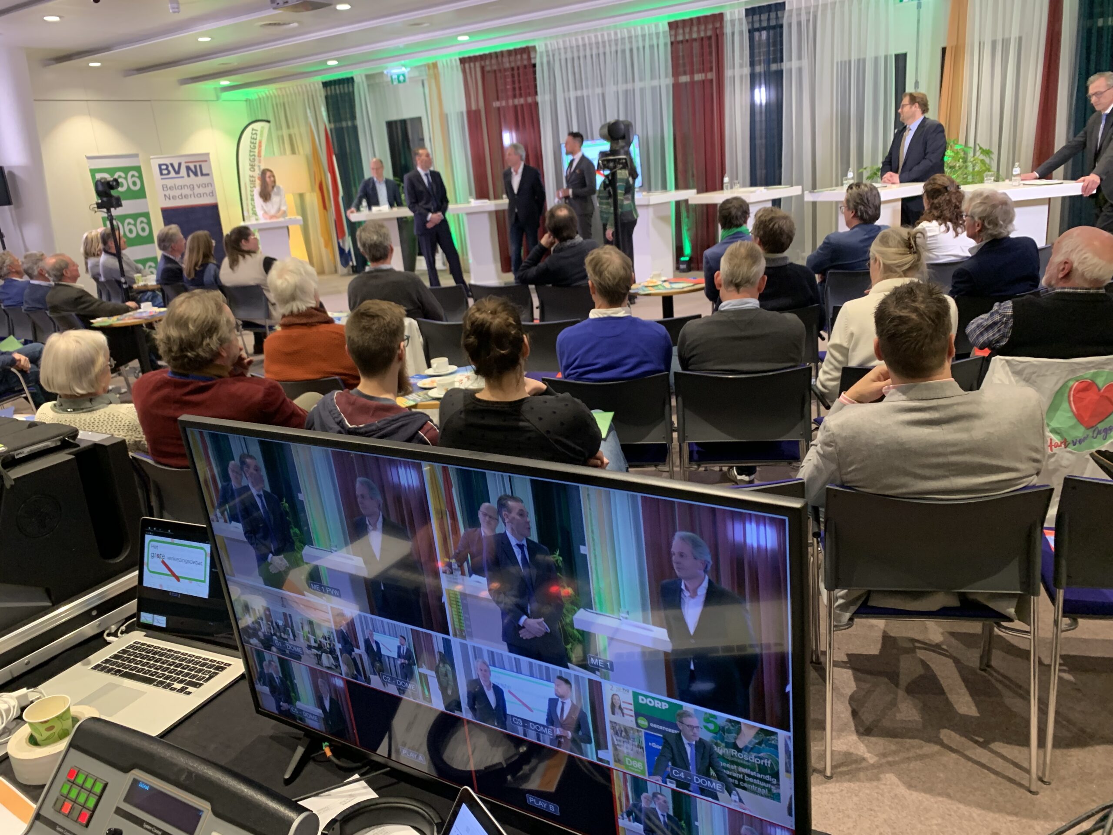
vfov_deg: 53.1
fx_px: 836
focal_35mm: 26
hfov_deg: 67.3
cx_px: 556
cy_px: 418
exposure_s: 1/50
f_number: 1.8
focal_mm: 4.25
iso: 250
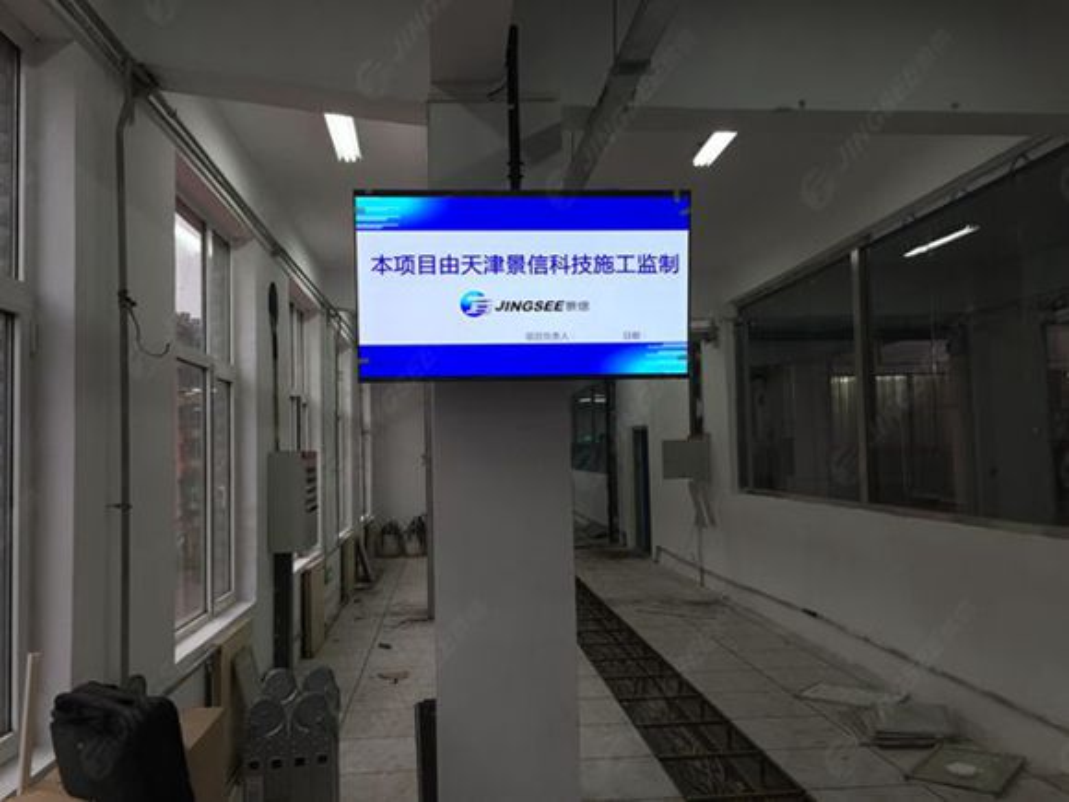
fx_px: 896
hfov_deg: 61.7
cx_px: 534
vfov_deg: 48.2
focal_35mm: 29
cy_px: 401
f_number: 2.2
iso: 32
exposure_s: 1/40
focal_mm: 4.15
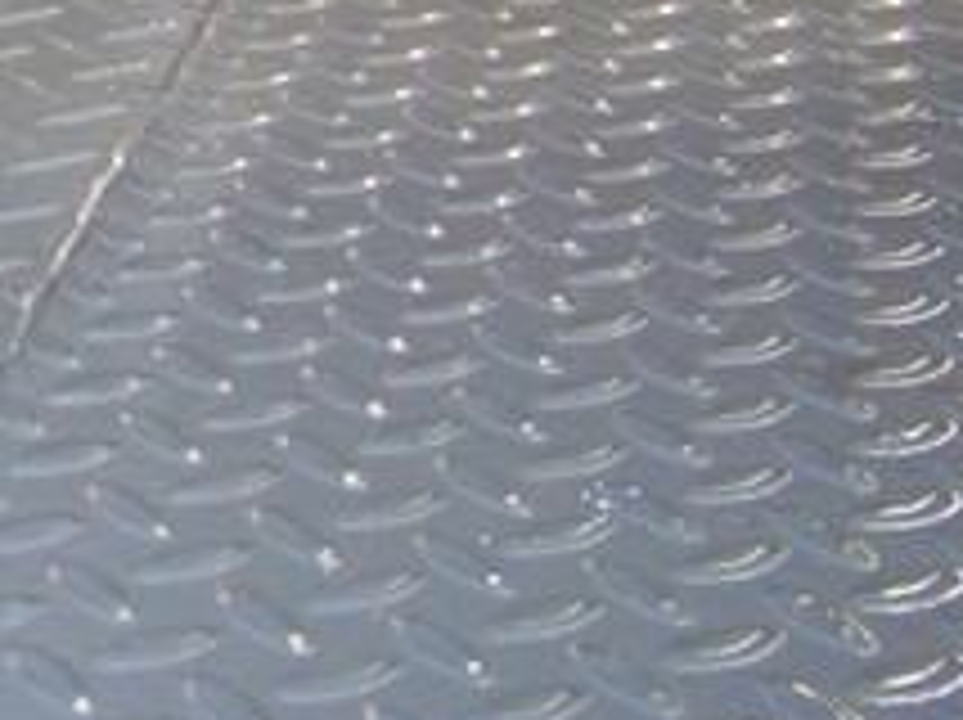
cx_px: -369
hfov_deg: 15.7
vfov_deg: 12.1
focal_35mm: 118
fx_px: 3279
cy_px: -281
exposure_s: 1/30
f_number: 2.8
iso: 200
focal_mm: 5.85
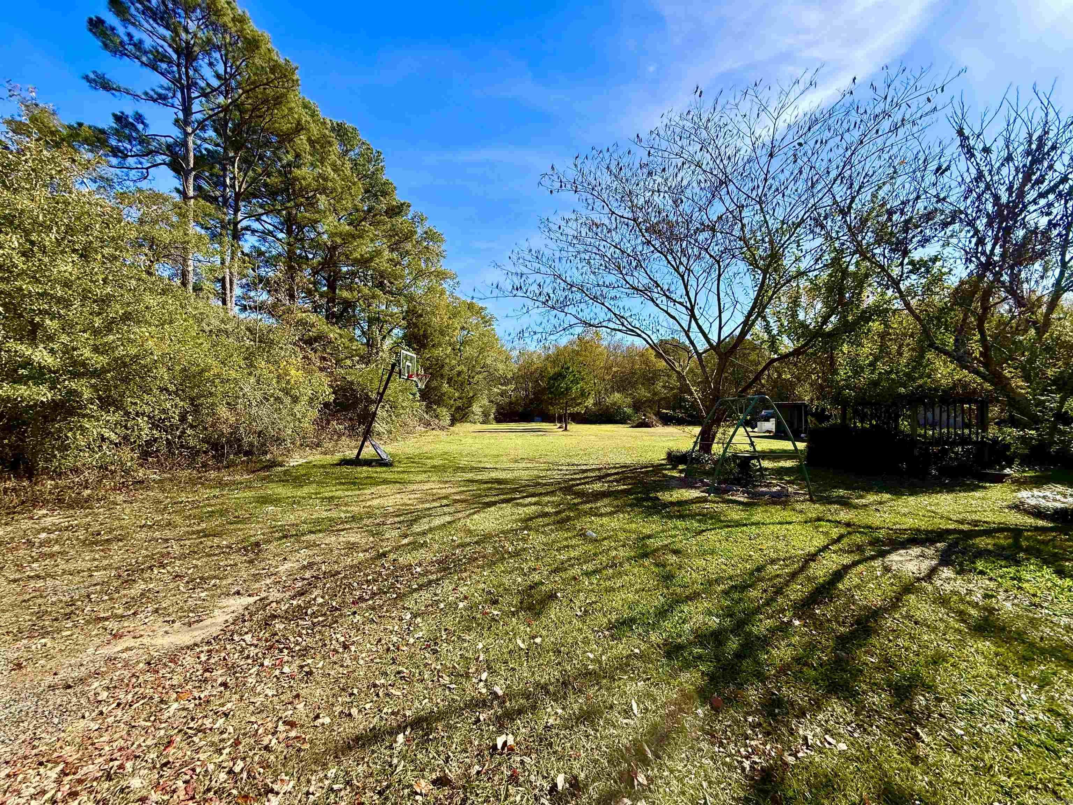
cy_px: 402
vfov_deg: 85.7
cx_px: 536
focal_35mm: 14
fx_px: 434
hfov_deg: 102.1
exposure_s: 1/1033
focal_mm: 2.22
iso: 50
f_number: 2.2
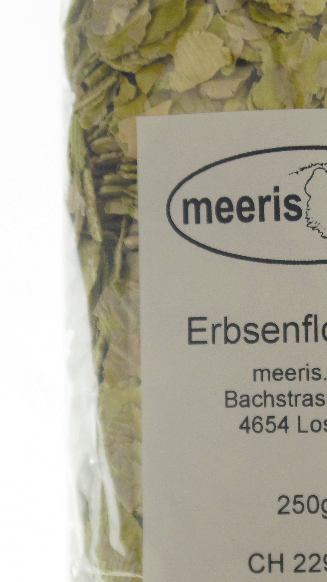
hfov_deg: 11.7
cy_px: 326
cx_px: 284
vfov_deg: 20.7
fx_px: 1588
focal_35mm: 103
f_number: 3.4
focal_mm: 9.2
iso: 80
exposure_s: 1/350
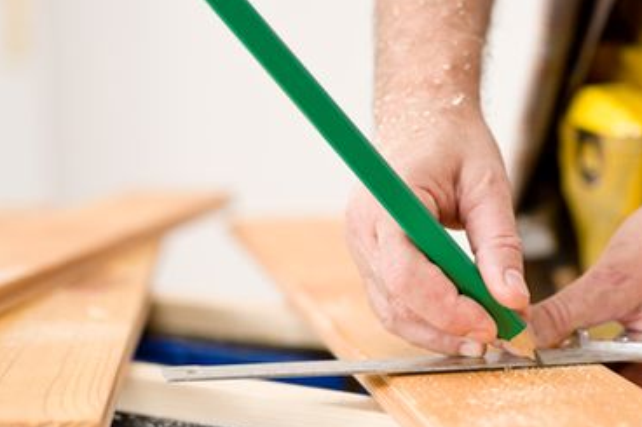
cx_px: 389
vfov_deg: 13.2
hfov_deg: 19.6
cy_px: 220
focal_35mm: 104
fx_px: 1854
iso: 100
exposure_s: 1/200
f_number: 2.8
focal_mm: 85
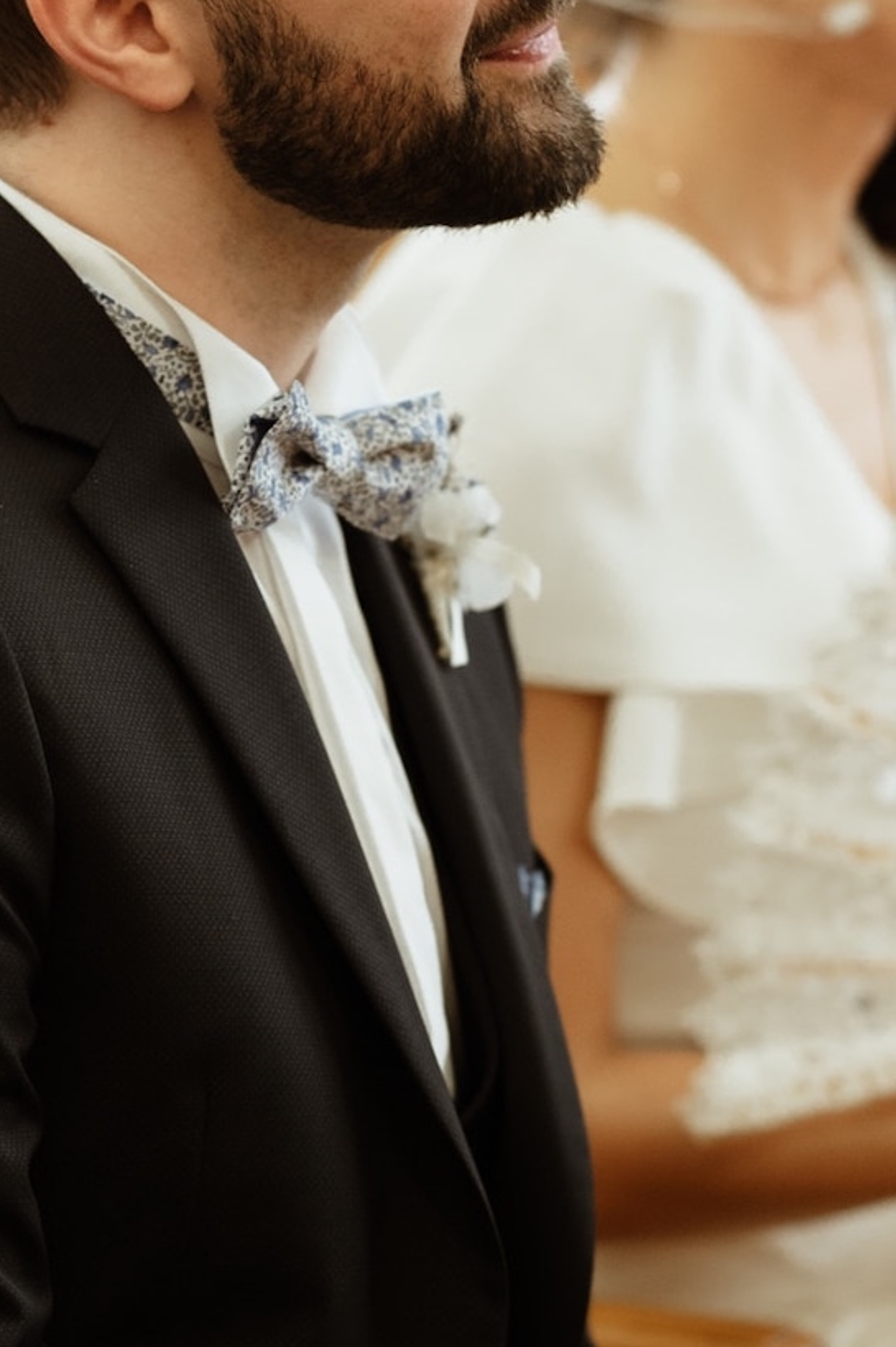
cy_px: 680
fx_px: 8746
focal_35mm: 234
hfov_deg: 5.9
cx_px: 488
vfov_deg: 8.8
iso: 640
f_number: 2.2
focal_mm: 85
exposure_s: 1/200
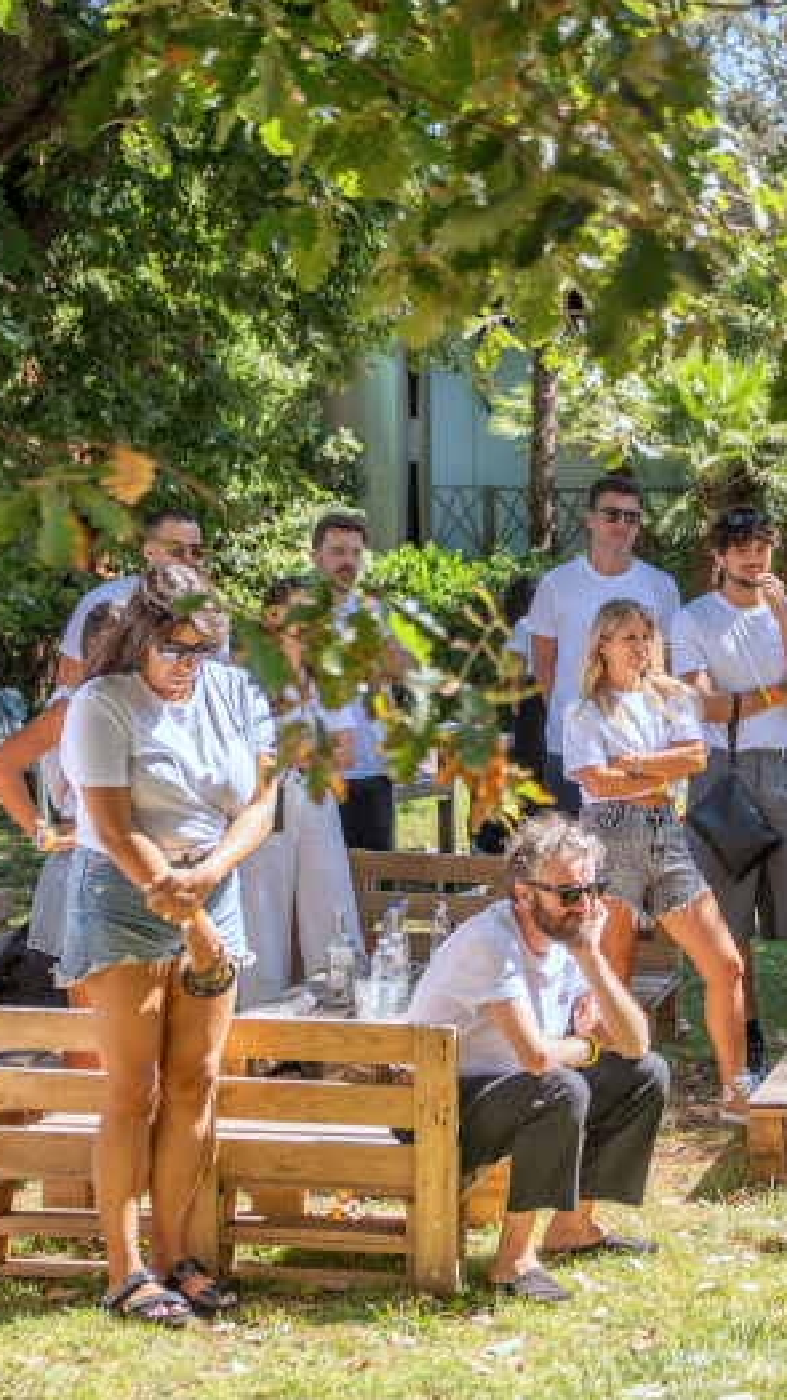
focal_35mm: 67
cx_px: 643
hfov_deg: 17.8
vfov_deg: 31.4
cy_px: 705
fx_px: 2488
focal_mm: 42
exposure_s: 1/4000
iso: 640
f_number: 2.8
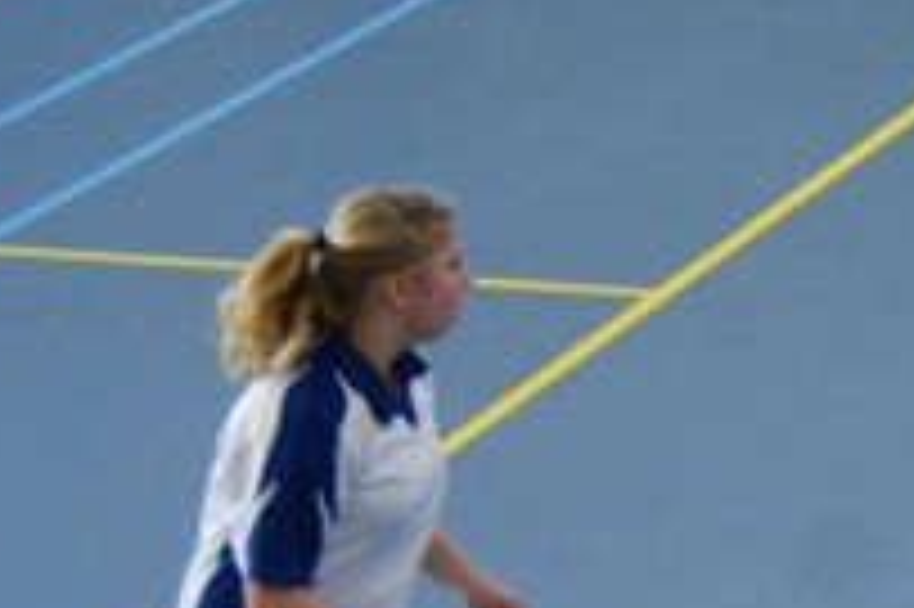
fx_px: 6670
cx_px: 1634
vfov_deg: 5.2
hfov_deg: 7.6
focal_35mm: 263
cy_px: 347
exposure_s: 1/100
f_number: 5.6
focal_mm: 45
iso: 800
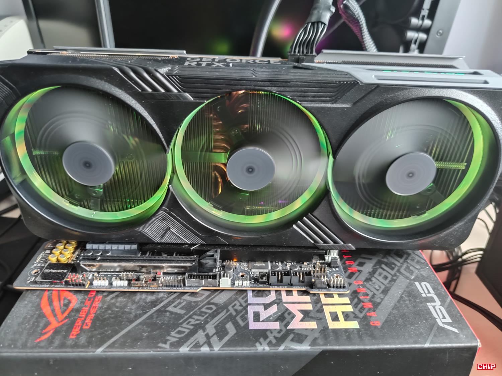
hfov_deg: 69.4
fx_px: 363
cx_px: 251
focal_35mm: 25
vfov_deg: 54.9
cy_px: 188
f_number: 1.85
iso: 731
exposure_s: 1/13
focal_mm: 6.78
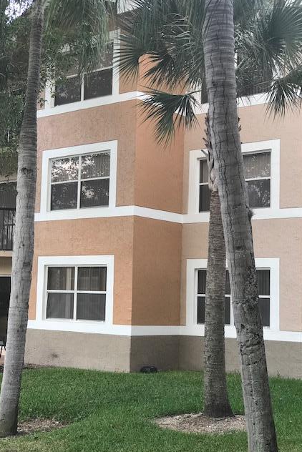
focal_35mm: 60
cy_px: 226
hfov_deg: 22.6
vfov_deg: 33.4
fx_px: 754
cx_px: 132
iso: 20
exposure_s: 1/60
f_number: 2.8
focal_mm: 6.6
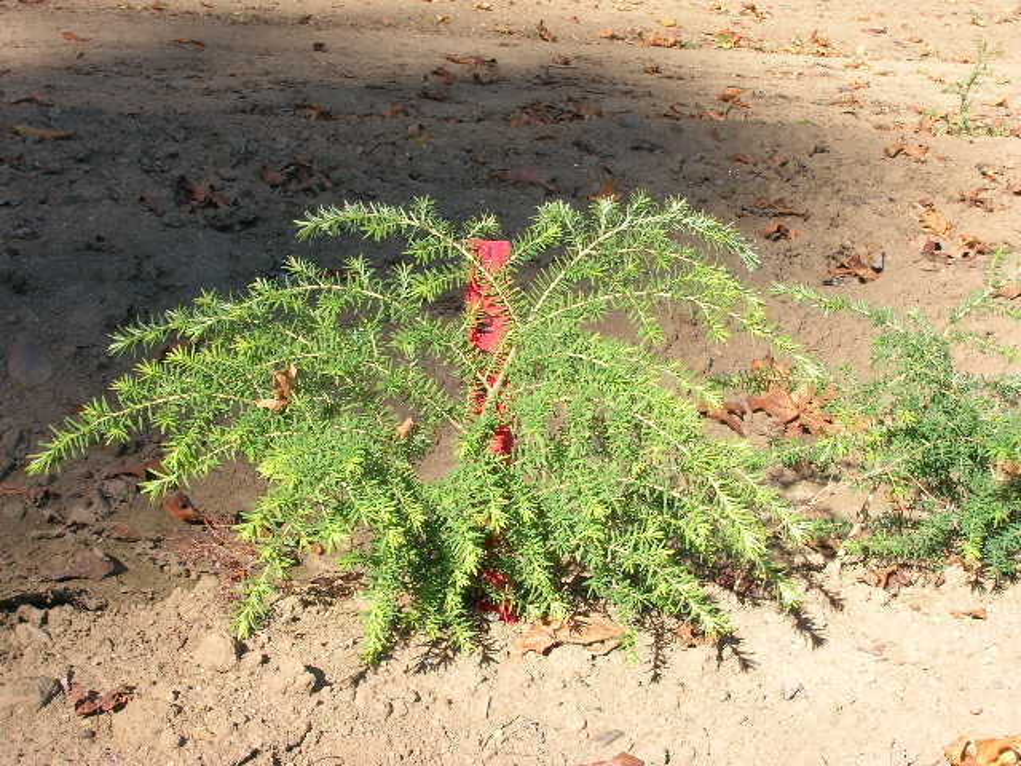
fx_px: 1858
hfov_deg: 30.7
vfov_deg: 23.3
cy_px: 383
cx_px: 510
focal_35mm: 63
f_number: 6.1
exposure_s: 1/83.6
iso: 50
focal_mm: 10.4
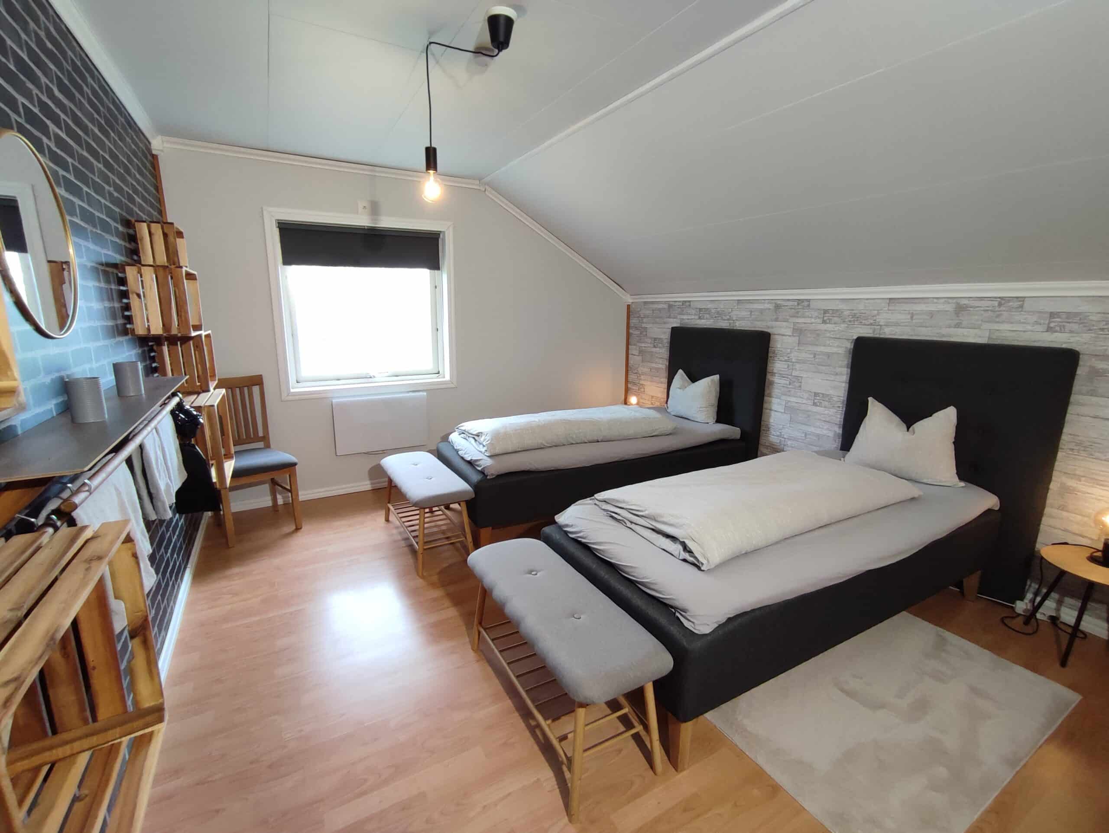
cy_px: 416
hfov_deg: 94.5
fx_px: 513
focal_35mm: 16
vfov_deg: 78.2
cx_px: 554
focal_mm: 1.65
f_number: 2.2
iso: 267
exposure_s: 1/100
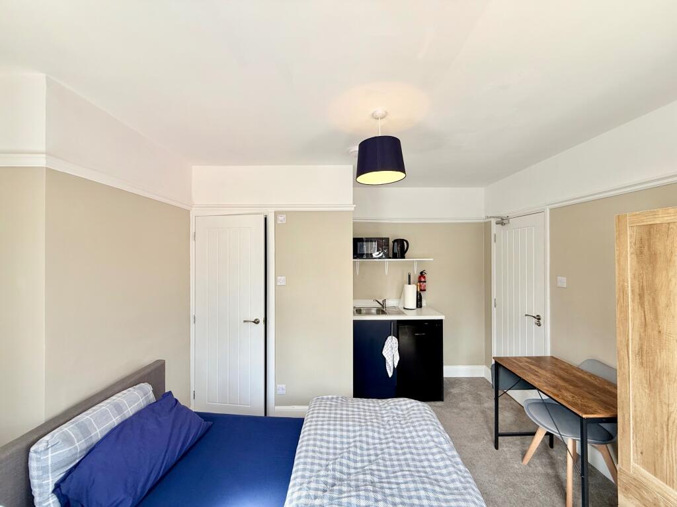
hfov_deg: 102.1
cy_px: 254
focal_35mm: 14
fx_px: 274
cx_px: 338
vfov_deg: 85.7
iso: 64
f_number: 2.2
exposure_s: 1/99
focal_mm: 2.22
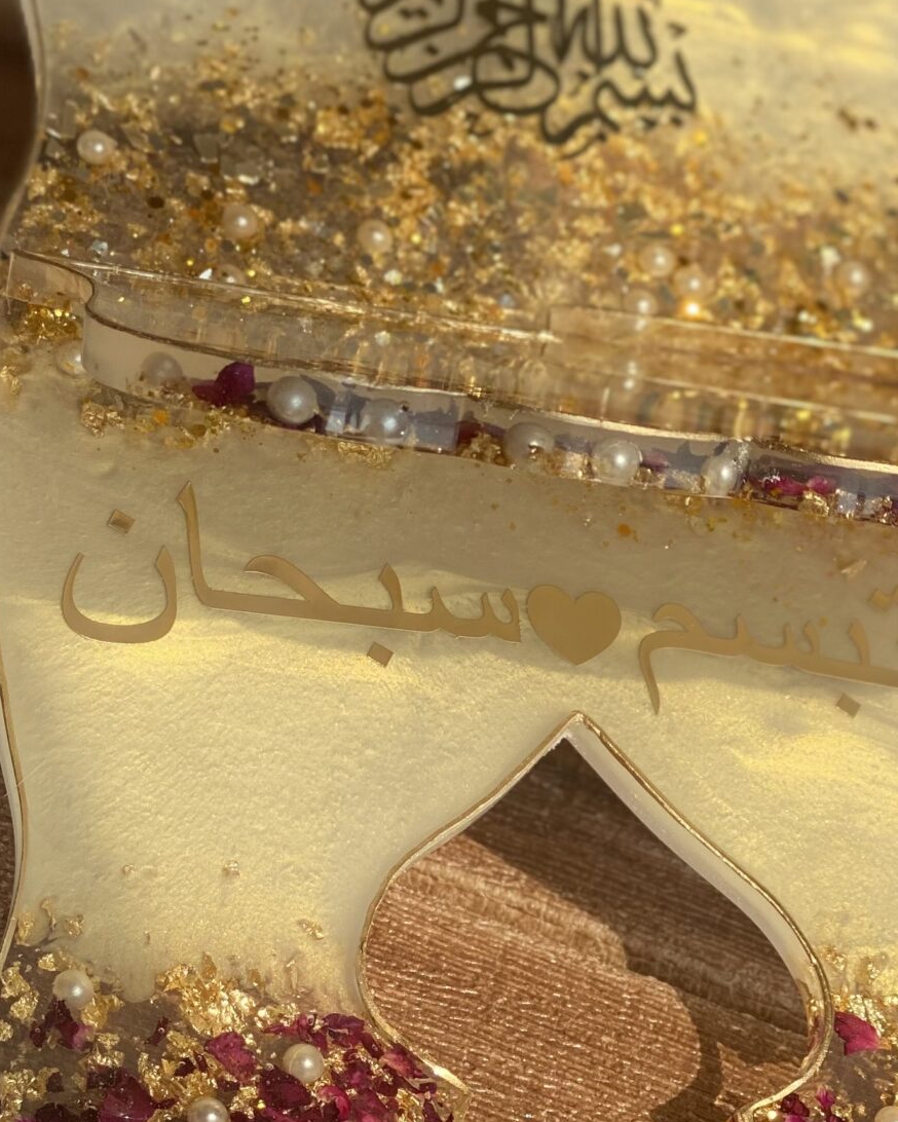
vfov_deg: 16.2
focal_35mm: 119
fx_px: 3952
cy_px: 584
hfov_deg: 13.0
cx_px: 339
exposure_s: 1/457
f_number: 2
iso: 20
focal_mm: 6
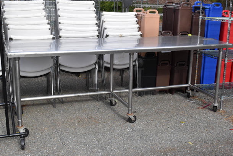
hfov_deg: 38.8
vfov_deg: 26.5
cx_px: 116
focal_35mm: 51
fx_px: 330
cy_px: 78
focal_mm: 34
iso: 160
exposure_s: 1/250
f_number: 8
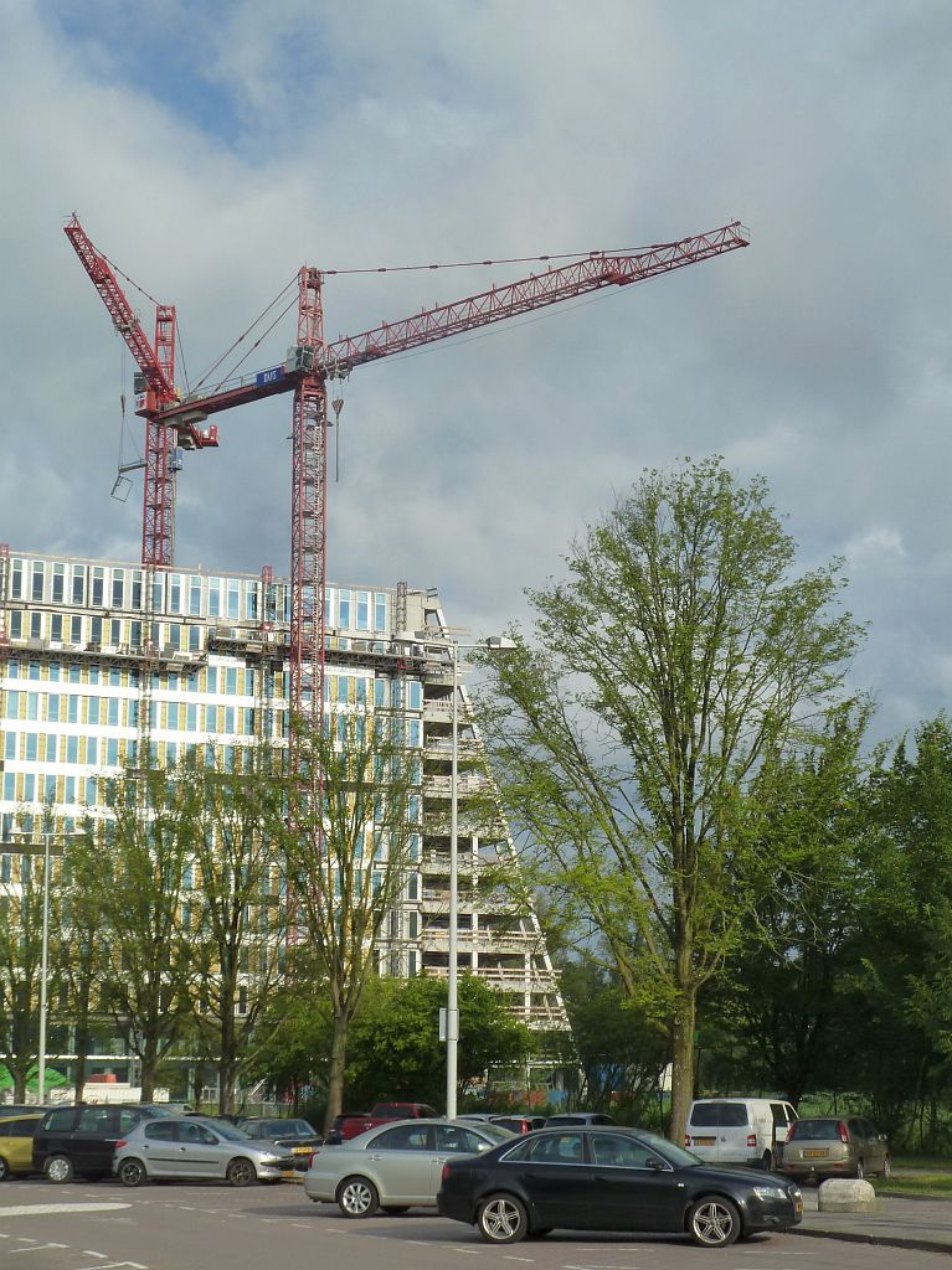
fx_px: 2165
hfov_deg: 24.8
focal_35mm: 59
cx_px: 476
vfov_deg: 32.7
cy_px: 635
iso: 125
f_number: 4.5
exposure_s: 1/500
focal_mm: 9.7
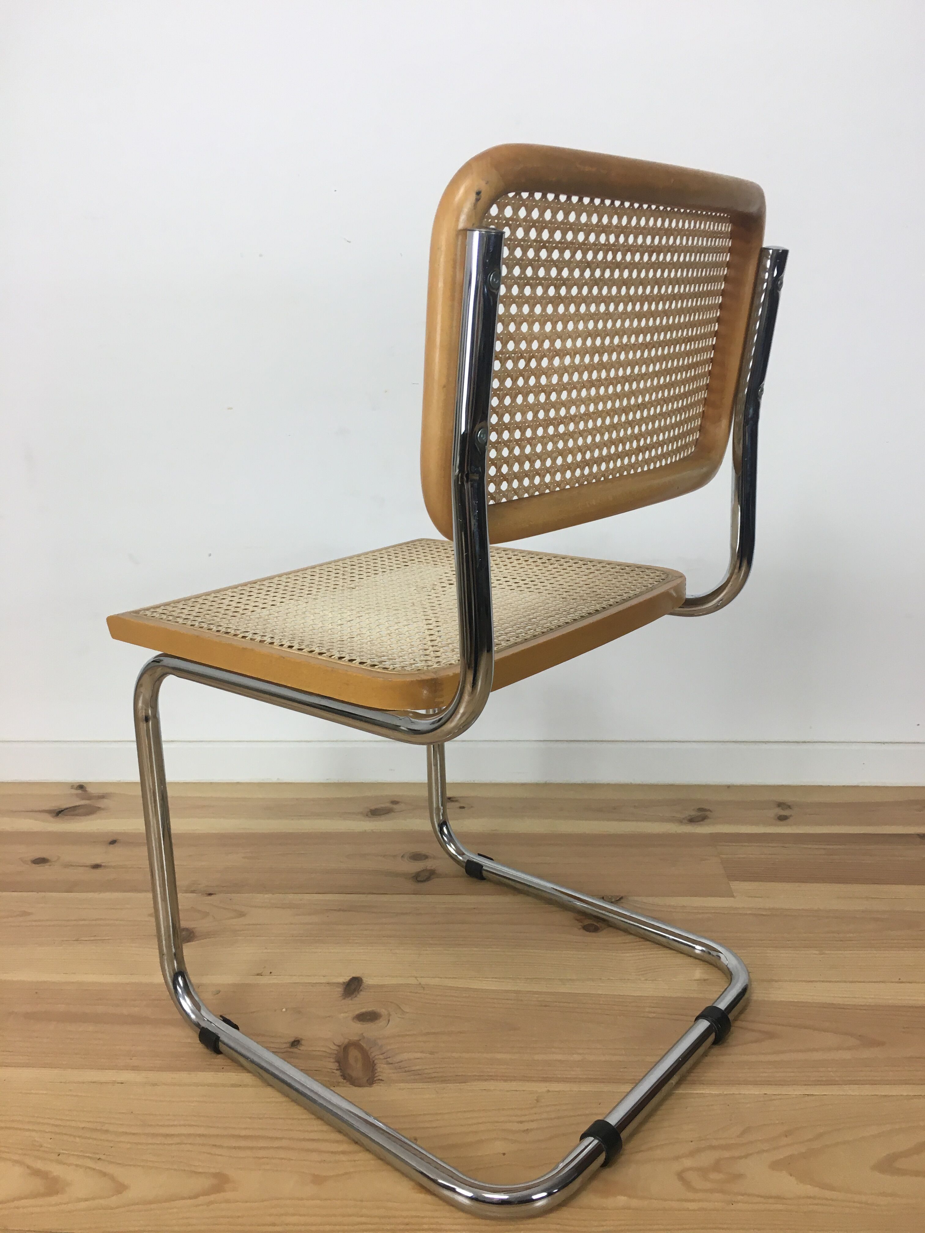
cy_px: 616
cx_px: 462
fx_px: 1033
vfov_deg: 61.7
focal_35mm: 29
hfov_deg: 48.2
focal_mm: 4.15
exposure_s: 1/33
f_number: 2.2
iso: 32
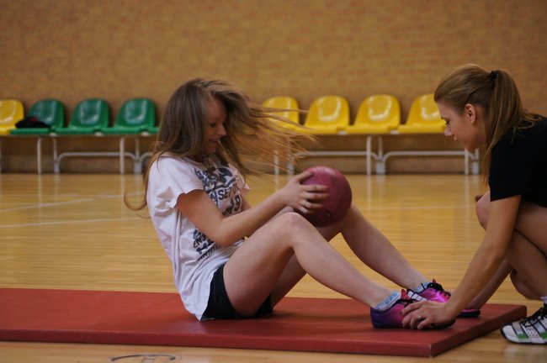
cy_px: 182
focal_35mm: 112
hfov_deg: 18.2
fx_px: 1708
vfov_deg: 12.2
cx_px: 274
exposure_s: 1/250
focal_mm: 75
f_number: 4
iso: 1600
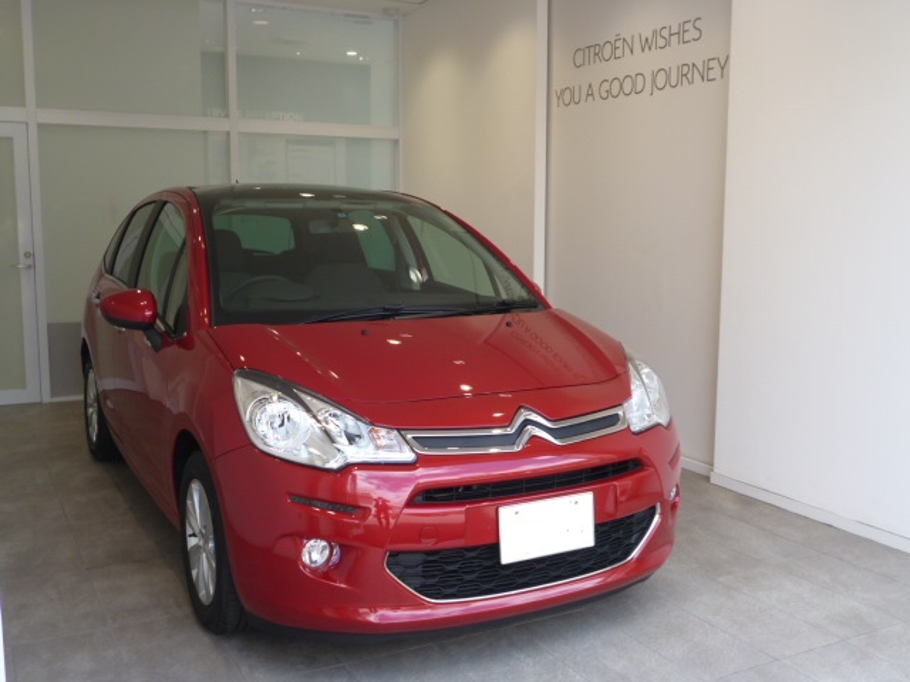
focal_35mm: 36
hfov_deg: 51.4
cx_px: 455
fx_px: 946
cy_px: 341
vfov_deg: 39.7
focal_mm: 6.4
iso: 100
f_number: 3.5
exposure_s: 1/100
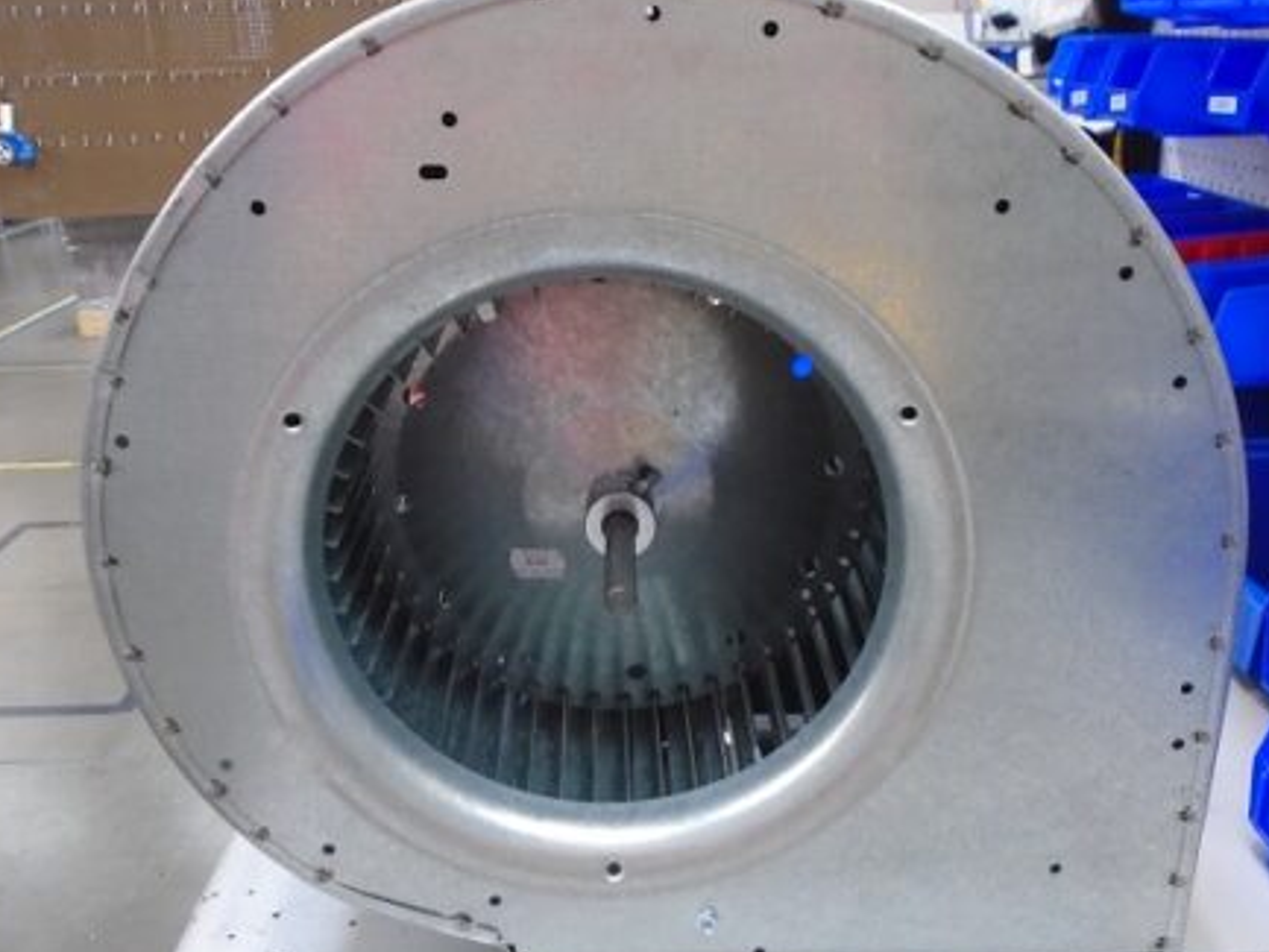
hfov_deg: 51.2
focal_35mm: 36
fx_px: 1320
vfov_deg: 39.6
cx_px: 706
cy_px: 524
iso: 400
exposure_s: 1/30
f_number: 3.2
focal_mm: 4.6
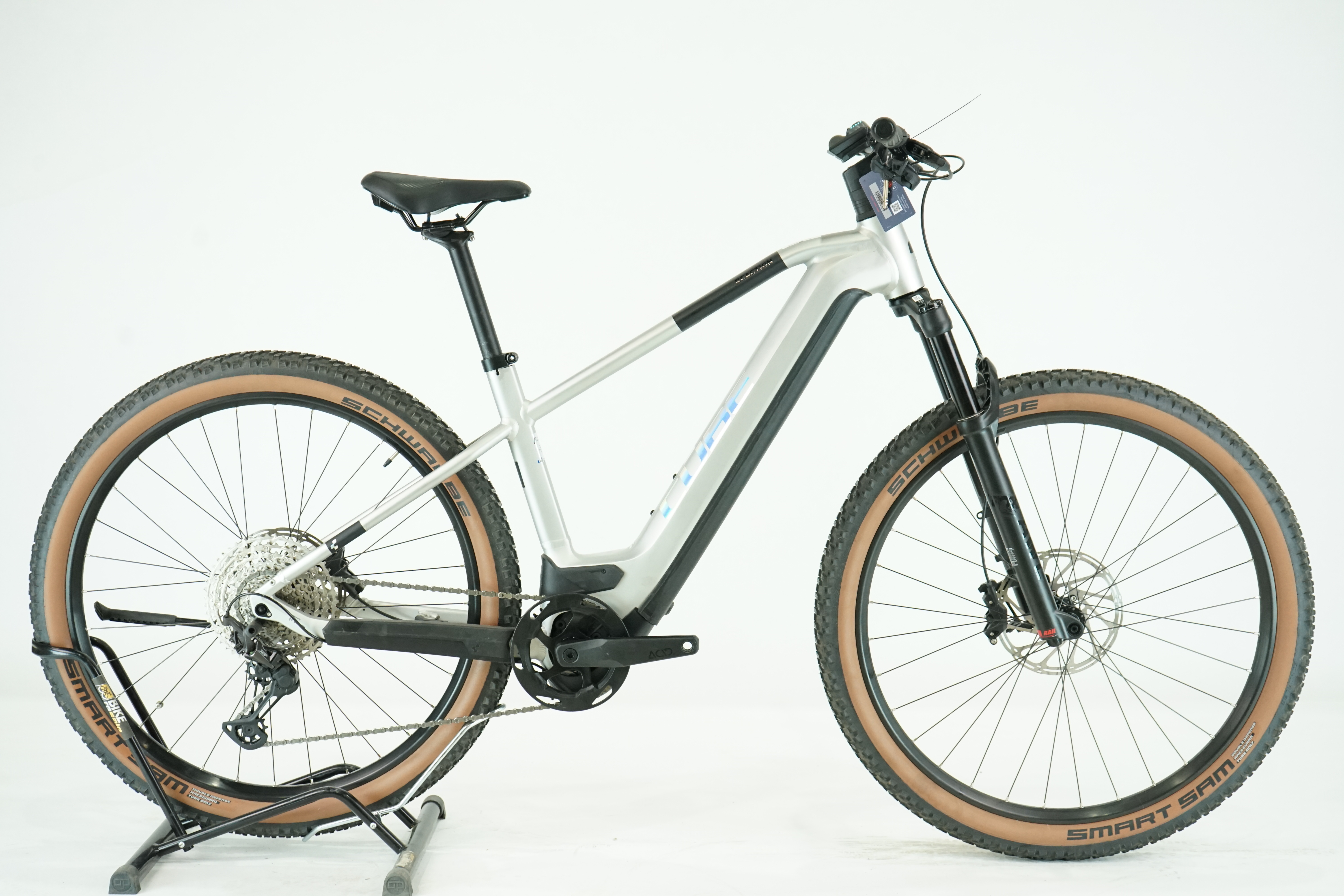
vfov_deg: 26.0
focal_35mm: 52
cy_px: 448
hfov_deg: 38.2
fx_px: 1941
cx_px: 672
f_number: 5.6
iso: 2500
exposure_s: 1/200
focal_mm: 52
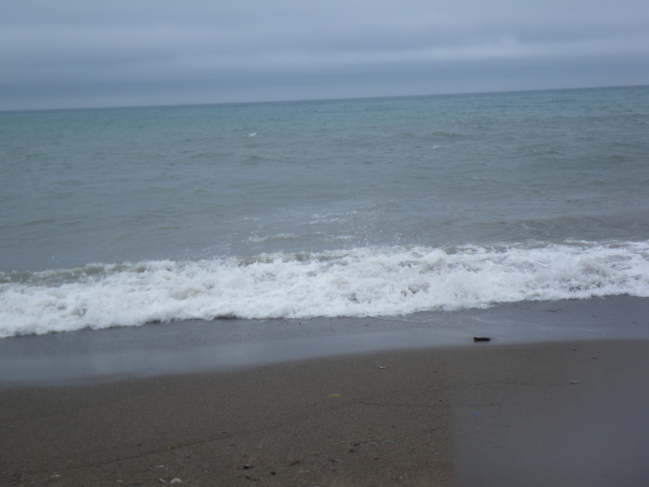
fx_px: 956
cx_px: 324
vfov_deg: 28.6
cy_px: 244
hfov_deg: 37.5
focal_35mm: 51
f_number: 4.4
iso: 50
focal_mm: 9.1
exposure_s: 1/250
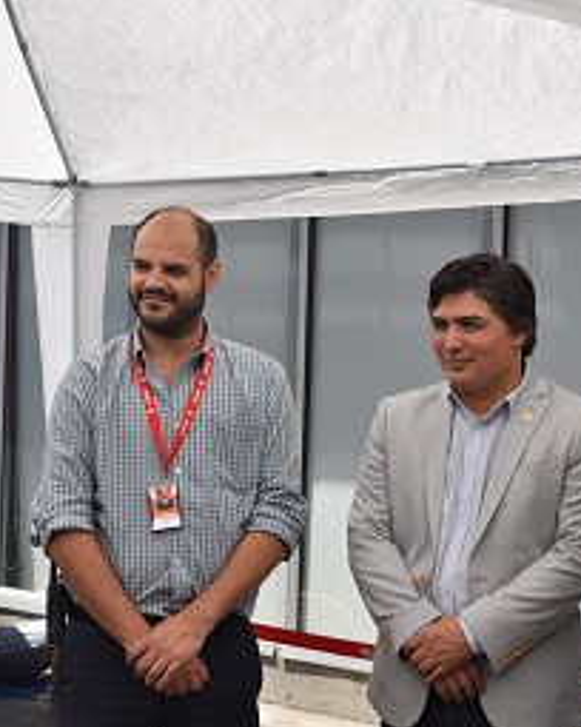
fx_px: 1913
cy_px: 378
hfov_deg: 17.3
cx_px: 226
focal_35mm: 89
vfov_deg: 21.5
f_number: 10
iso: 200
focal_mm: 38
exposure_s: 1/400
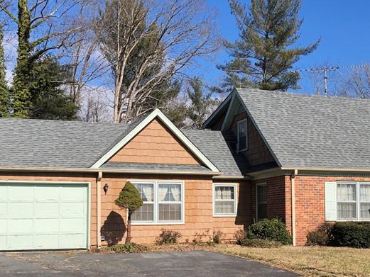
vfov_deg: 26.3
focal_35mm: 55
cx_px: 217
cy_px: 197
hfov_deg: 34.8
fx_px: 588
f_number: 1.8
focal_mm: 3.99
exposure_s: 1/2114
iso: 20
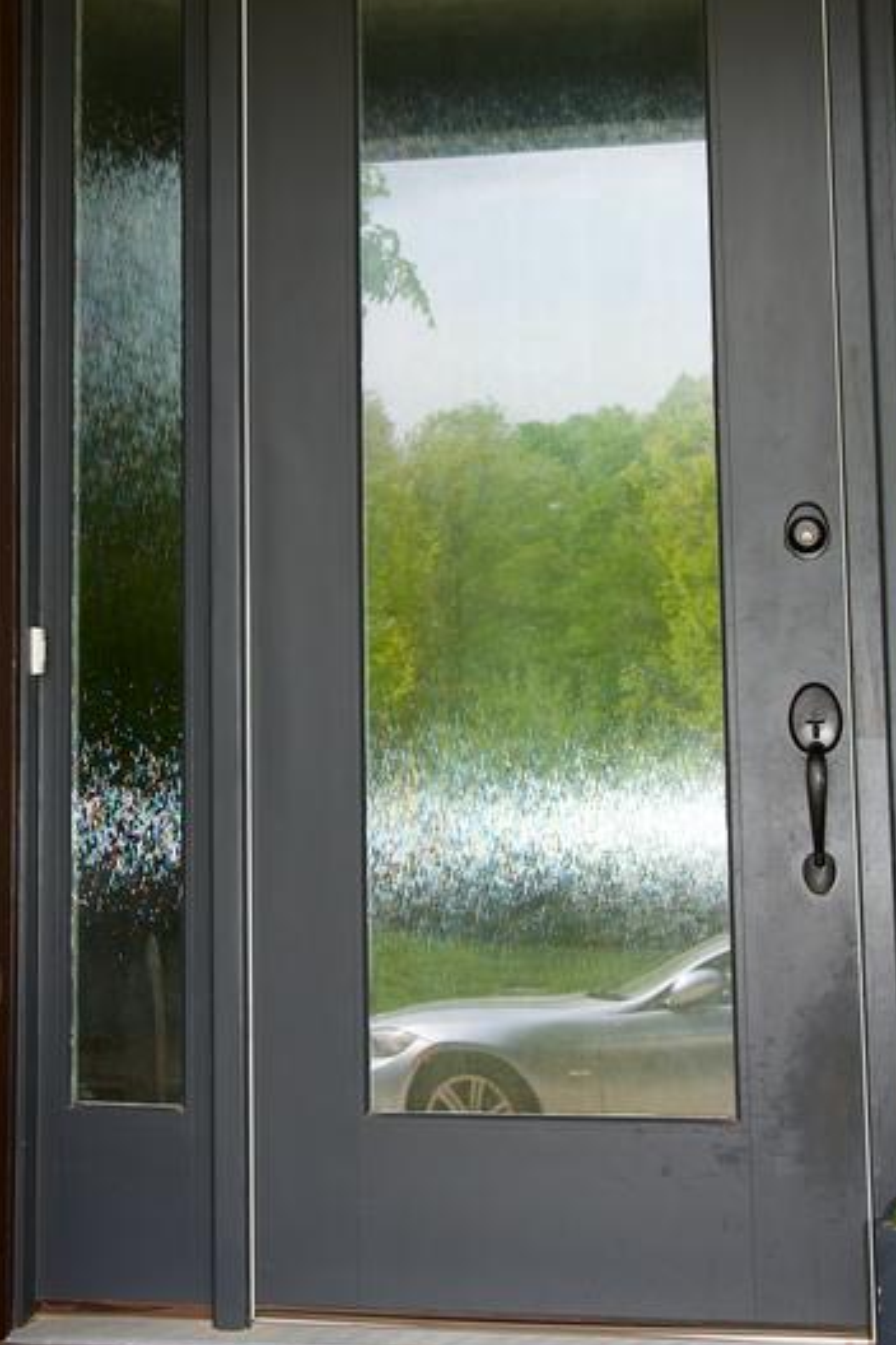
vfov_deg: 31.3
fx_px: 2389
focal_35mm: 64
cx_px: 276
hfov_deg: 21.1
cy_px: 503
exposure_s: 1/200
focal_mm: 22
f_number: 3.5
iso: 100
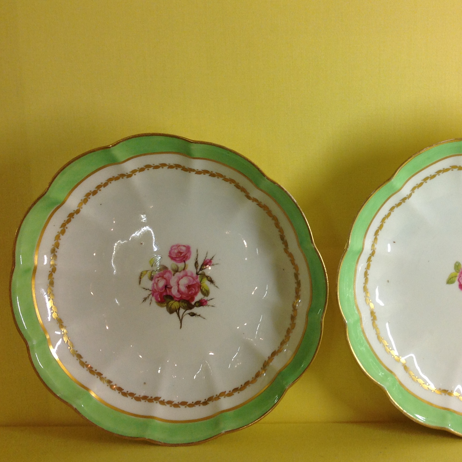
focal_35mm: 48
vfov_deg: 35.3
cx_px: 334
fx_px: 725
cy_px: 243
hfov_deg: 34.8
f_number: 2.4
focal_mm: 4.28
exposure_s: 1/40
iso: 64
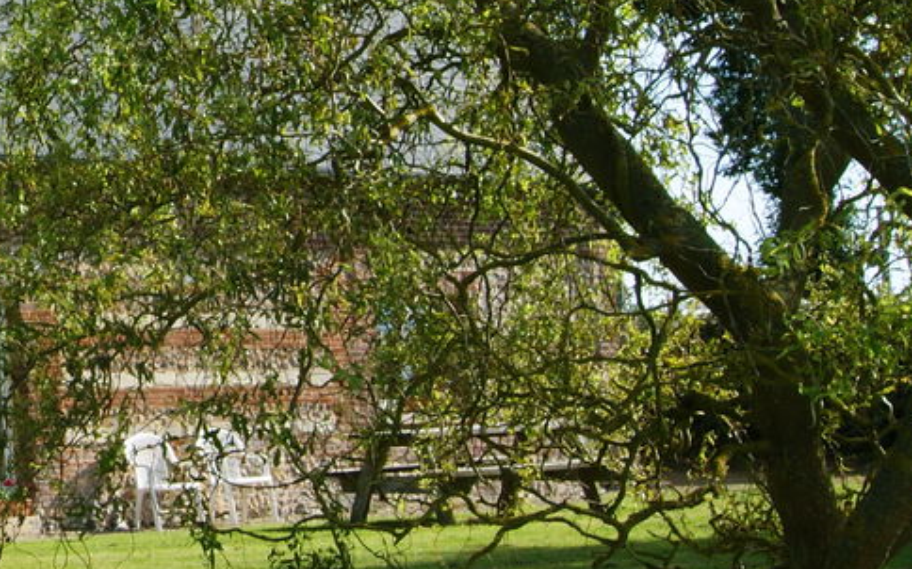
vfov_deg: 12.8
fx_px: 2509
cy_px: 11
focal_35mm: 101
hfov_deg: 18.5
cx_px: -416
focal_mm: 20
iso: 100
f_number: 10
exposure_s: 1/80
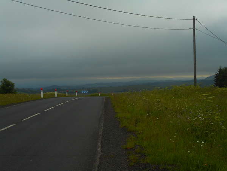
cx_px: 114
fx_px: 334
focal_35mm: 51
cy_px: 86
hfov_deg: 37.5
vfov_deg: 28.6
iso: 80
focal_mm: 9.1
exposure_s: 1/500
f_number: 4.9
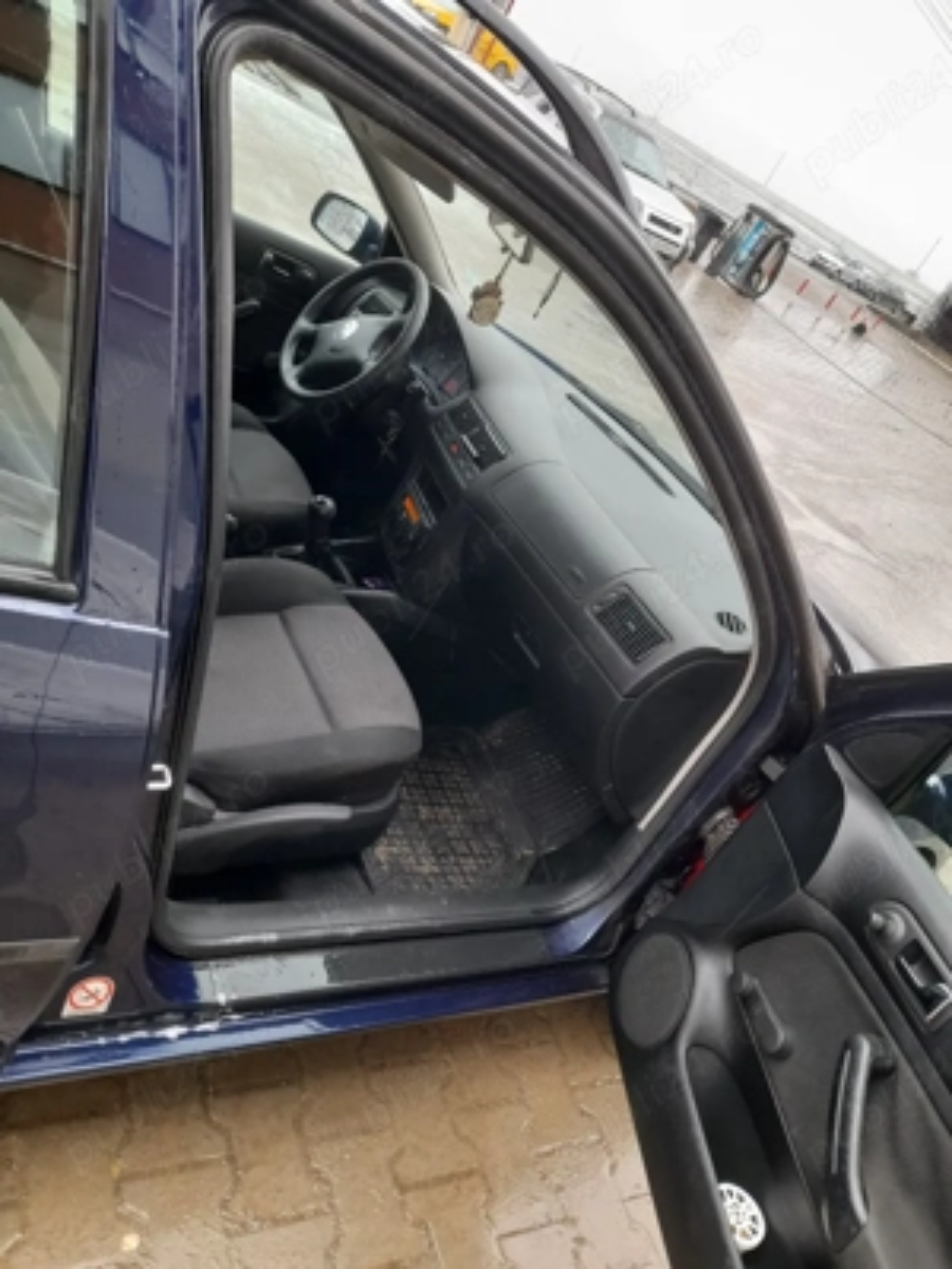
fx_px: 917
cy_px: 634
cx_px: 476
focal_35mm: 25
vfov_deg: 69.4
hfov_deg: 54.9
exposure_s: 1/60.2
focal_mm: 4.6
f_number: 2
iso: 80
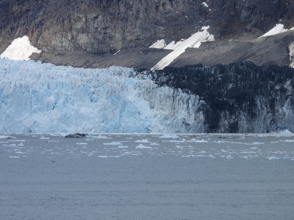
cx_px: 147
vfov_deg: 5.7
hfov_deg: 7.6
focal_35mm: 260
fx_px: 2208
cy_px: 110
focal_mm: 46.4
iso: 100
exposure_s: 1/1000
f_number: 4.5
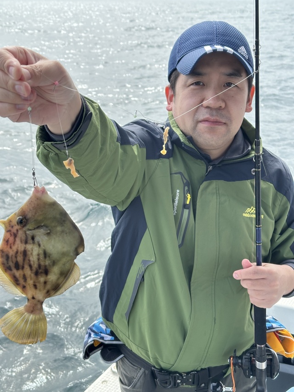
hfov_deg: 30.3
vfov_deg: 39.7
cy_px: 196
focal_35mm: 48
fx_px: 544
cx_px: 147
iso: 64
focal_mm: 6.86
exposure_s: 1/1185
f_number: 1.78
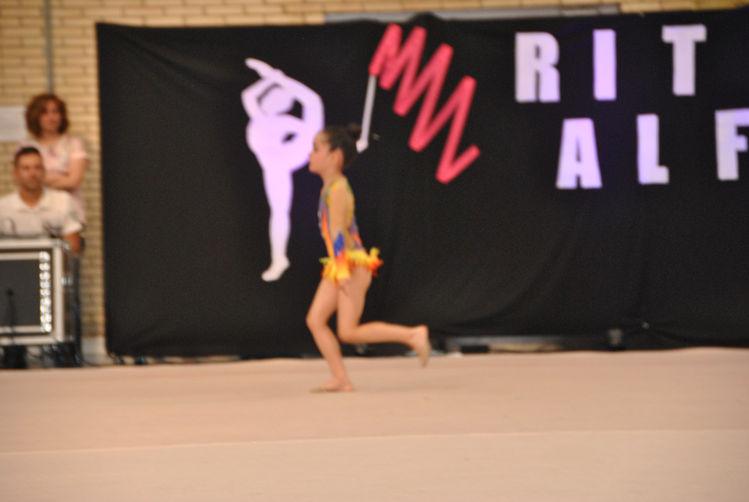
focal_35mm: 183
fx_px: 3812
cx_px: 374
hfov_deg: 11.2
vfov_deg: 7.5
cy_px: 251
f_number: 5.6
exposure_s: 1/125
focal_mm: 122
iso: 800
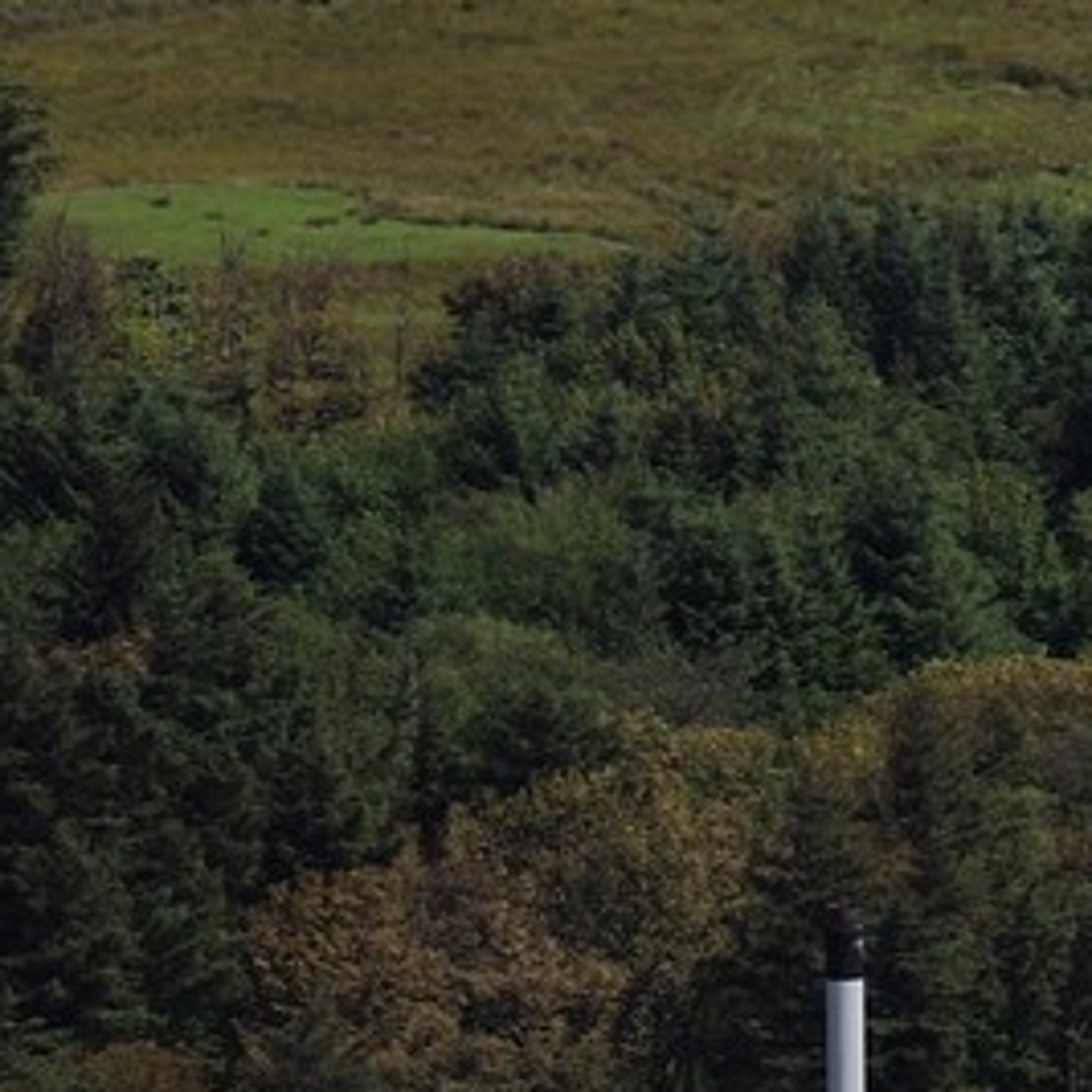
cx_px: 2990
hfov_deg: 1.7
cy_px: 1554
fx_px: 36333
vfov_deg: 1.7
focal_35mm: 1018
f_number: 11
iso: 400
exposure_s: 1/800
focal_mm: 200
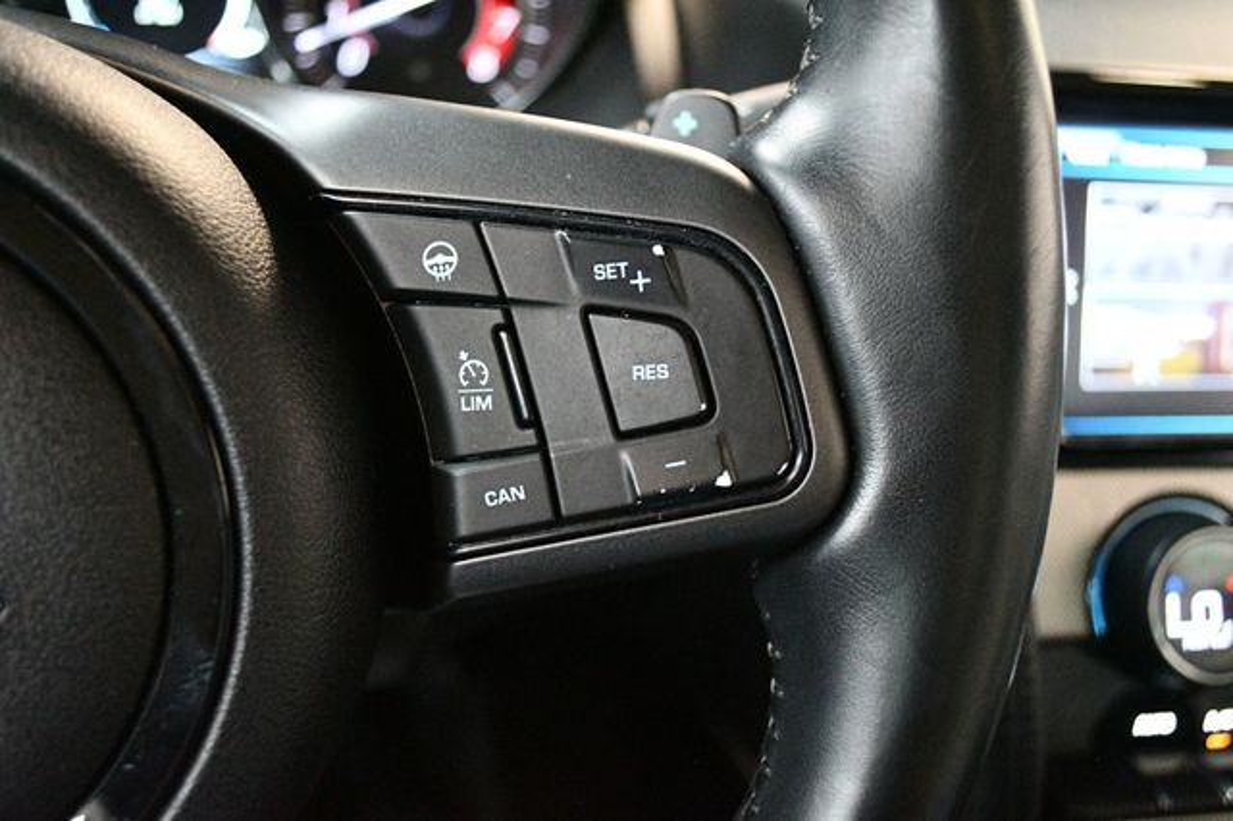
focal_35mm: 33
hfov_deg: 57.2
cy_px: 410
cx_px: 616
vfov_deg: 39.9
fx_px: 1130
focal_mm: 22
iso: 9000
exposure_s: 1/60
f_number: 4
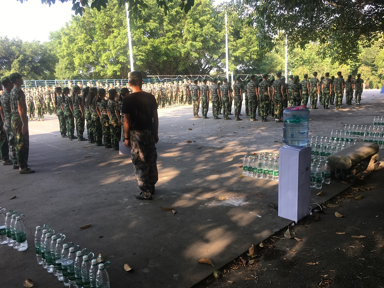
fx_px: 322
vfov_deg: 48.2
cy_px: 144
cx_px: 192
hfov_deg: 61.7
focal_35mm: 29
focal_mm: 4.15
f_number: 2.2
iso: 25
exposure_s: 1/126
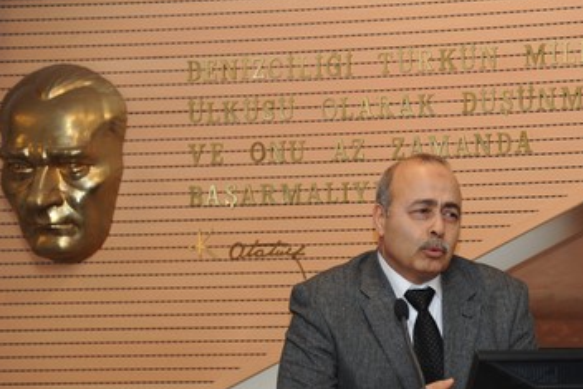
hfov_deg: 11.4
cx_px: 429
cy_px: 280
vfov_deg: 7.6
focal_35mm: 180
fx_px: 2916
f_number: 5.6
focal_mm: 122
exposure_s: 1/60
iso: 800
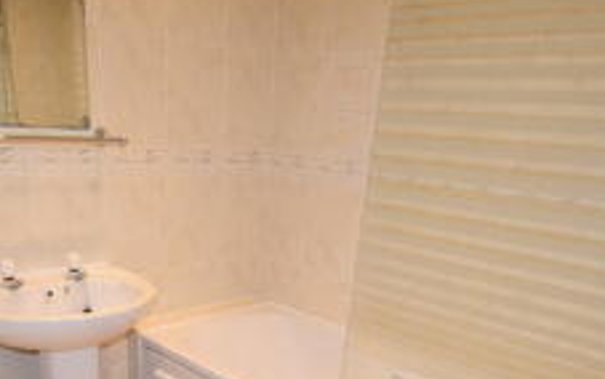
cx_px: 248
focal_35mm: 32
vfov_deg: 36.2
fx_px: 528
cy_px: 364
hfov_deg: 59.2
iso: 800
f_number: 4.5
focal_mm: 10
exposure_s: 1/80
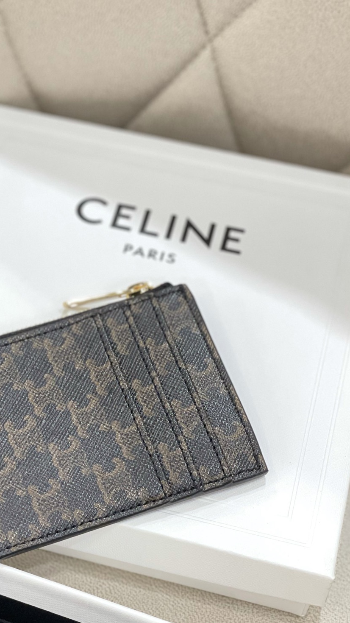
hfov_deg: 15.2
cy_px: 400
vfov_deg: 26.7
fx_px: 1304
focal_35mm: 79
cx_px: 60
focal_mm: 6
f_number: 2
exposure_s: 1/100
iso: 160
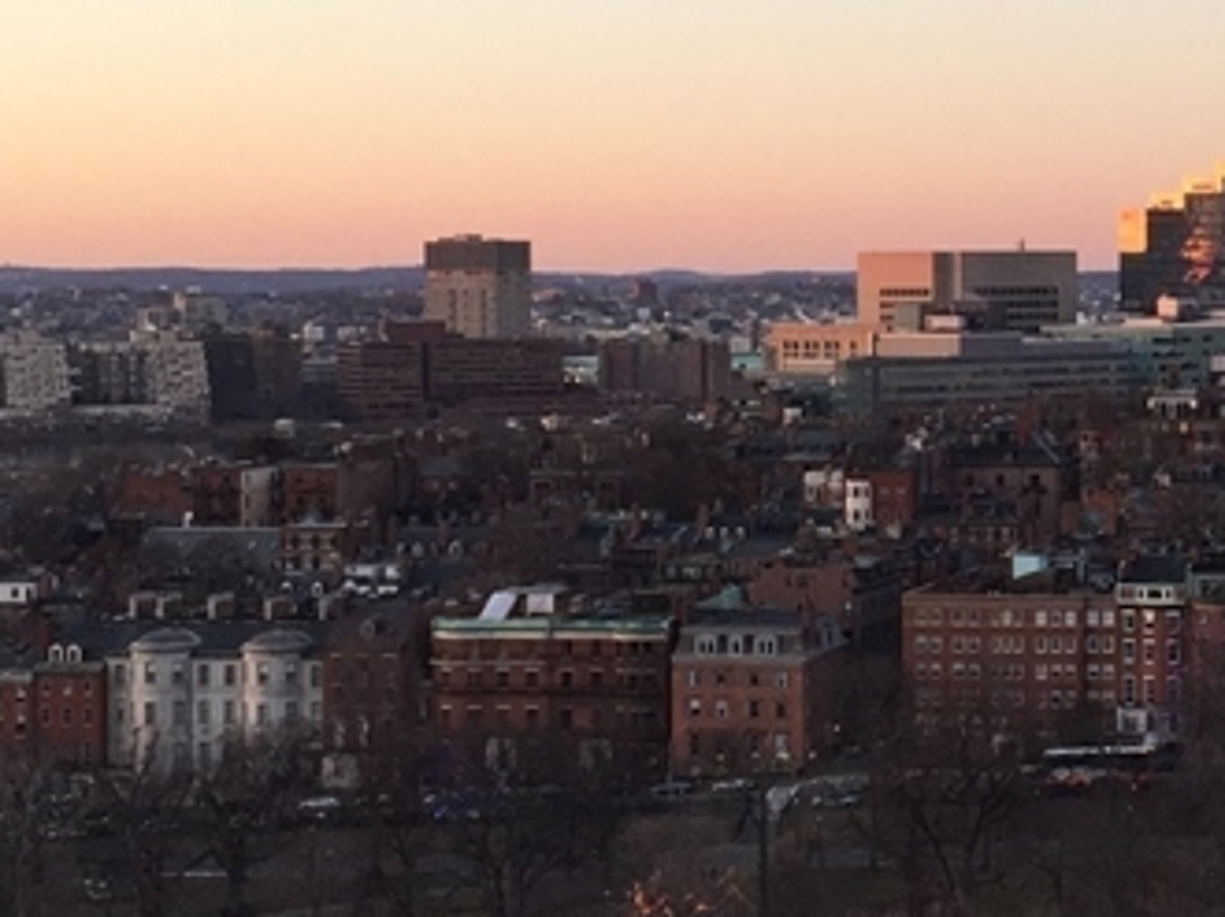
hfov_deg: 21.0
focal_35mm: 90
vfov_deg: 16.4
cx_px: 1229
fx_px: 3183
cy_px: 304
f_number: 2.2
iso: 64
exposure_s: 1/120
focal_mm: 4.15
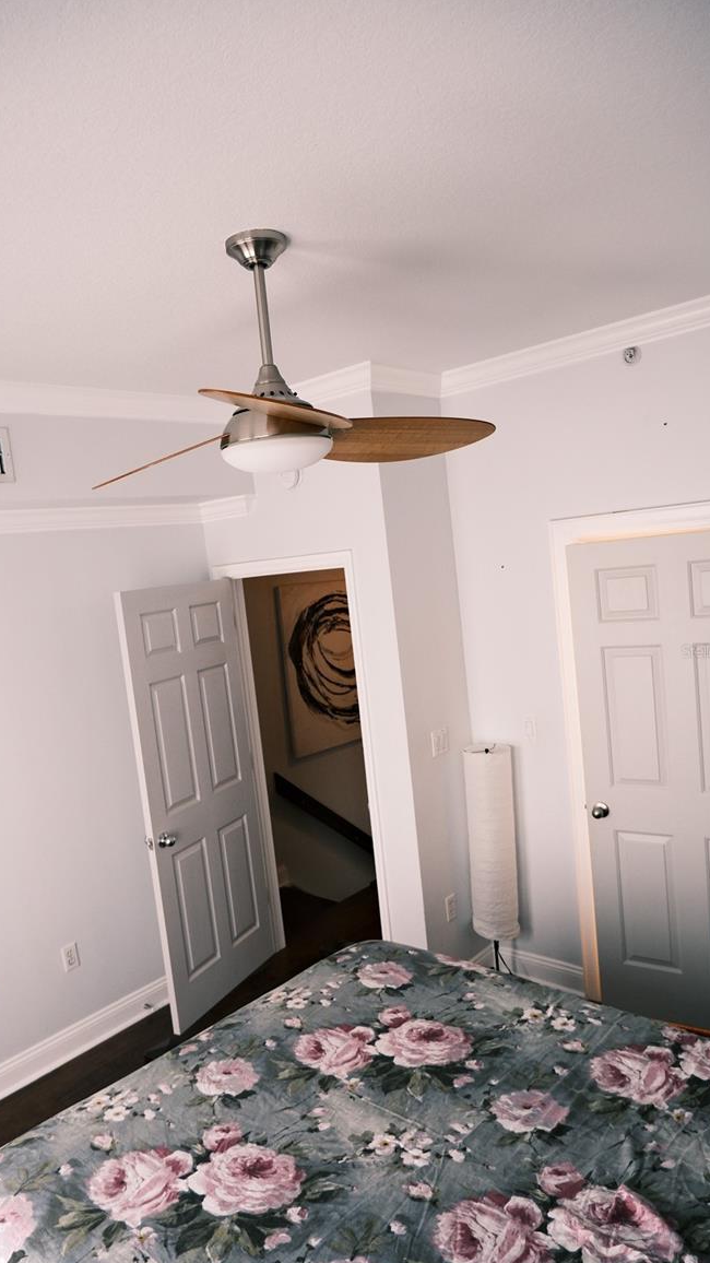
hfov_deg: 45.9
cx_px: 318
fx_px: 837
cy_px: 651
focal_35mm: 25
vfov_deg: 74.0
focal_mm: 15
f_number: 3.5
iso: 1000
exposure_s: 1/60
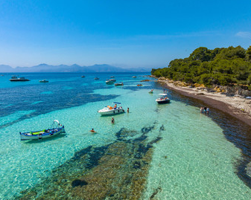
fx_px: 193
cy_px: 99
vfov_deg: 54.9
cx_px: 120
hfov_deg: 66.0
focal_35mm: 26
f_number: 7.1
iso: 200
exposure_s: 1/1000
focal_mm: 12.3
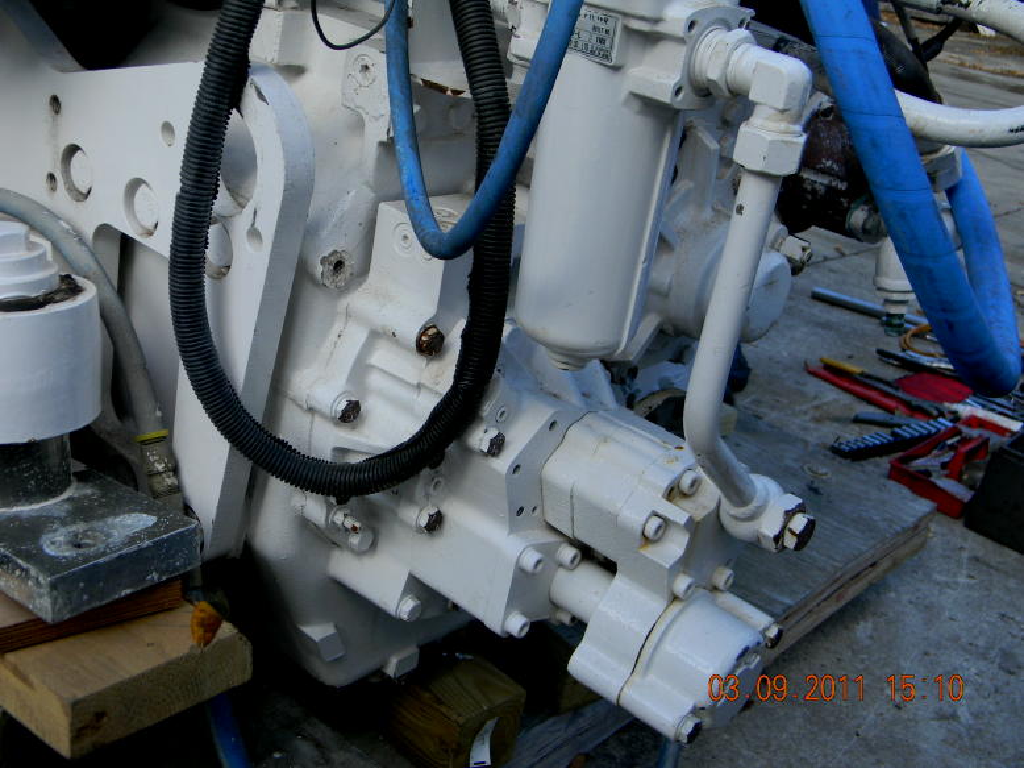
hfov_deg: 45.8
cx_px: 512
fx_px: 1212
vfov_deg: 35.1
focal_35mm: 41
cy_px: 384
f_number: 3.8
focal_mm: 7.3
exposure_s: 1/205
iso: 80
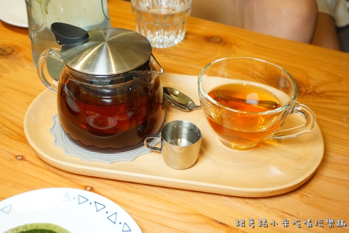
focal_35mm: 38
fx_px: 364
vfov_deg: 35.5
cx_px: 174
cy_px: 116
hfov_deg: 51.3
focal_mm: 25
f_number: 4.5
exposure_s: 1/60
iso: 1000
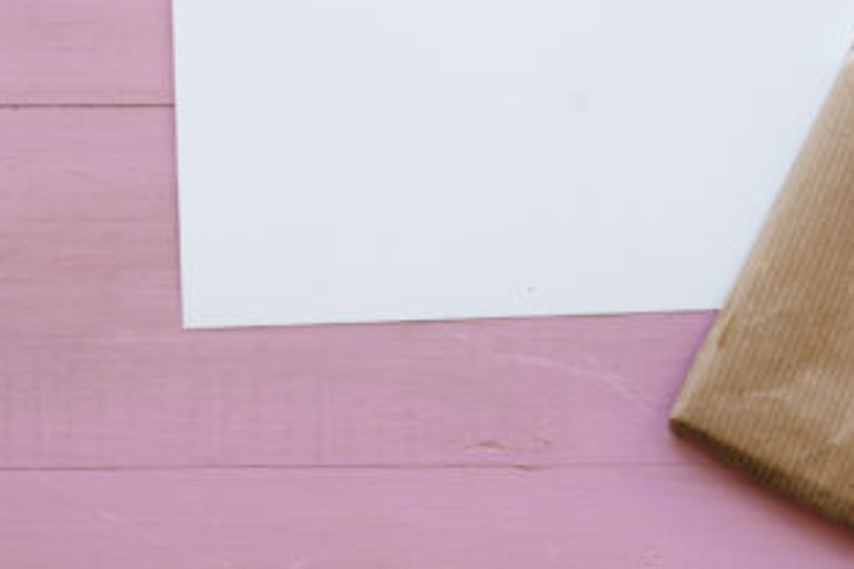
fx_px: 4910
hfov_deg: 9.9
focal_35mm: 207
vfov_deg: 6.6
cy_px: -267
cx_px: 640
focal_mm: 63
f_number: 9
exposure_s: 1/20
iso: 320
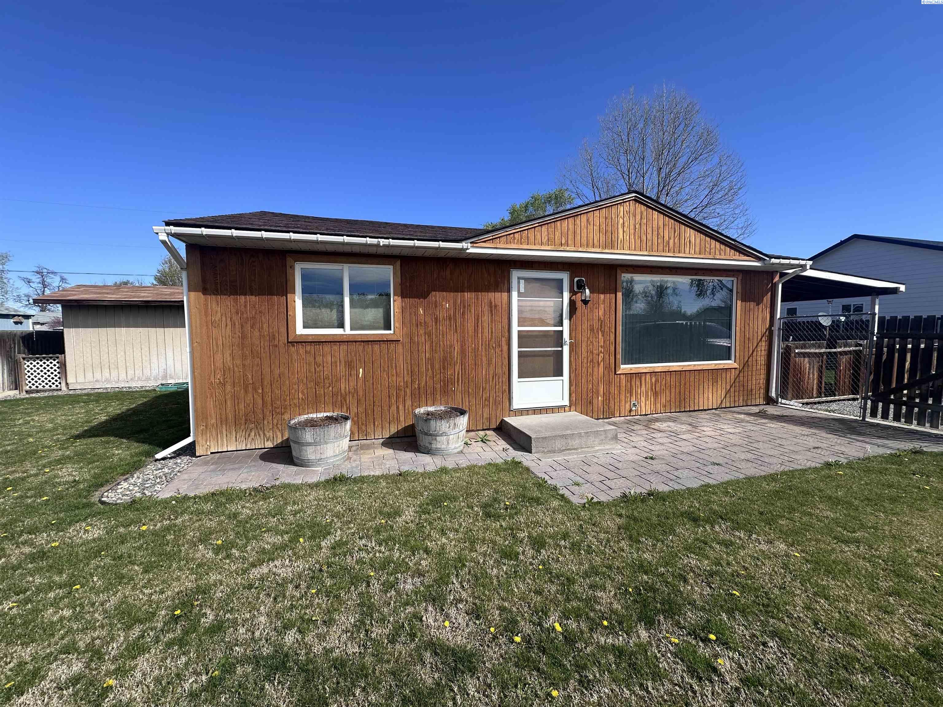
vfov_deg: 85.7
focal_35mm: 14
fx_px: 381
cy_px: 354
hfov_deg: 102.1
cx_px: 472
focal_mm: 2.22
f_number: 2.2
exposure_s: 1/1667
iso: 40
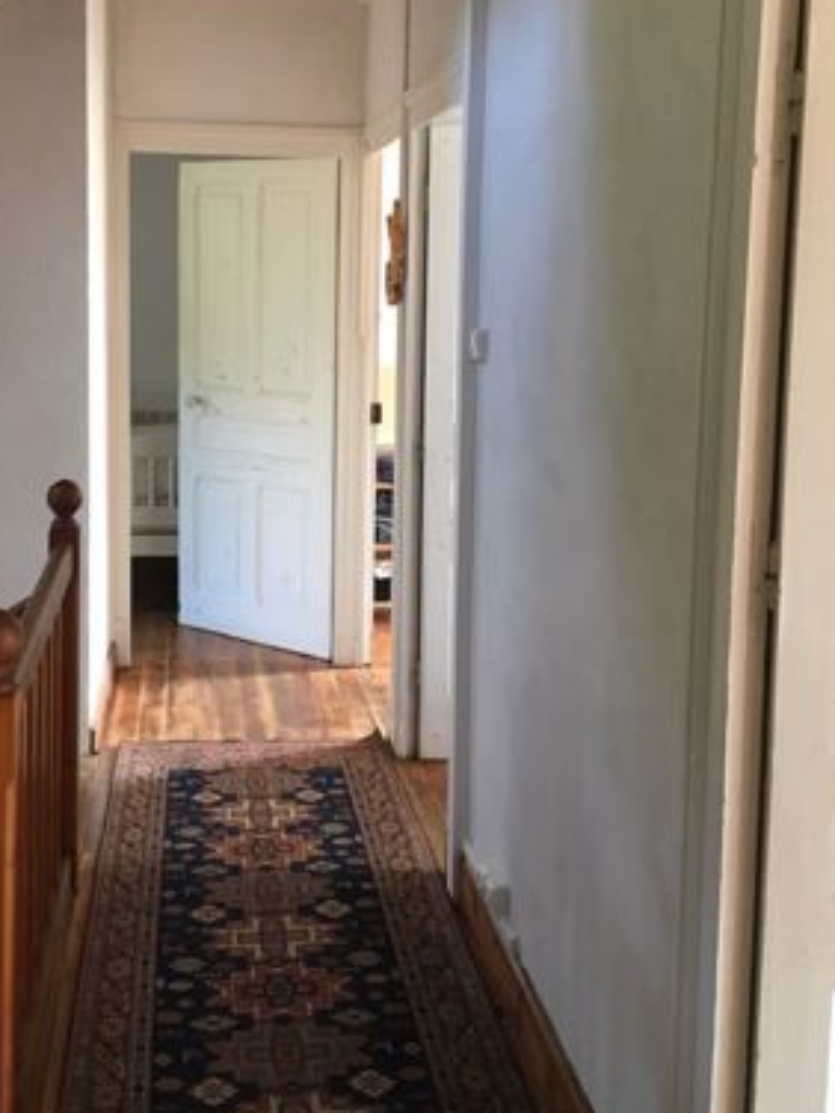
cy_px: 429
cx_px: 308
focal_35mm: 41
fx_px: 1319
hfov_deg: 34.9
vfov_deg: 45.5
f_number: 2.2
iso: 160
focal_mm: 4.15
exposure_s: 1/33
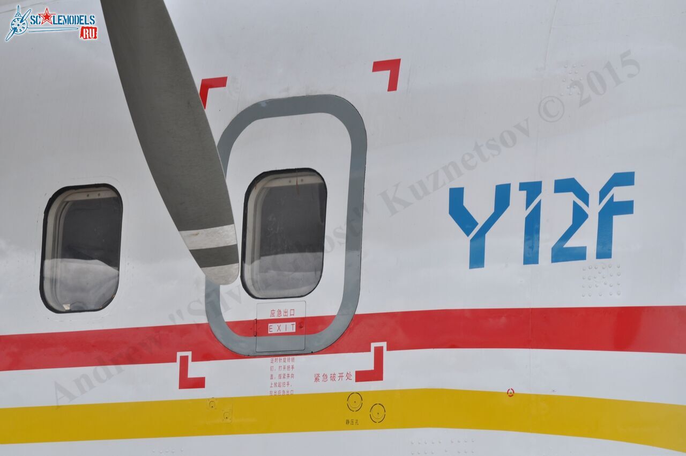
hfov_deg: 10.2
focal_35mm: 202
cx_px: 343
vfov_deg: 6.8
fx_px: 3854
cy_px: 228
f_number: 8
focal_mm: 135
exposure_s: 1/100
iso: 200
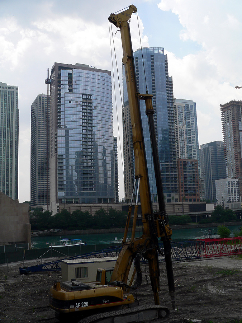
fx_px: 336
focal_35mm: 36
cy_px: 162
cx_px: 121
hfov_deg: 39.7
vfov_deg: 51.4
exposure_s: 1/500
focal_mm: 6
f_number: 4.6
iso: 80
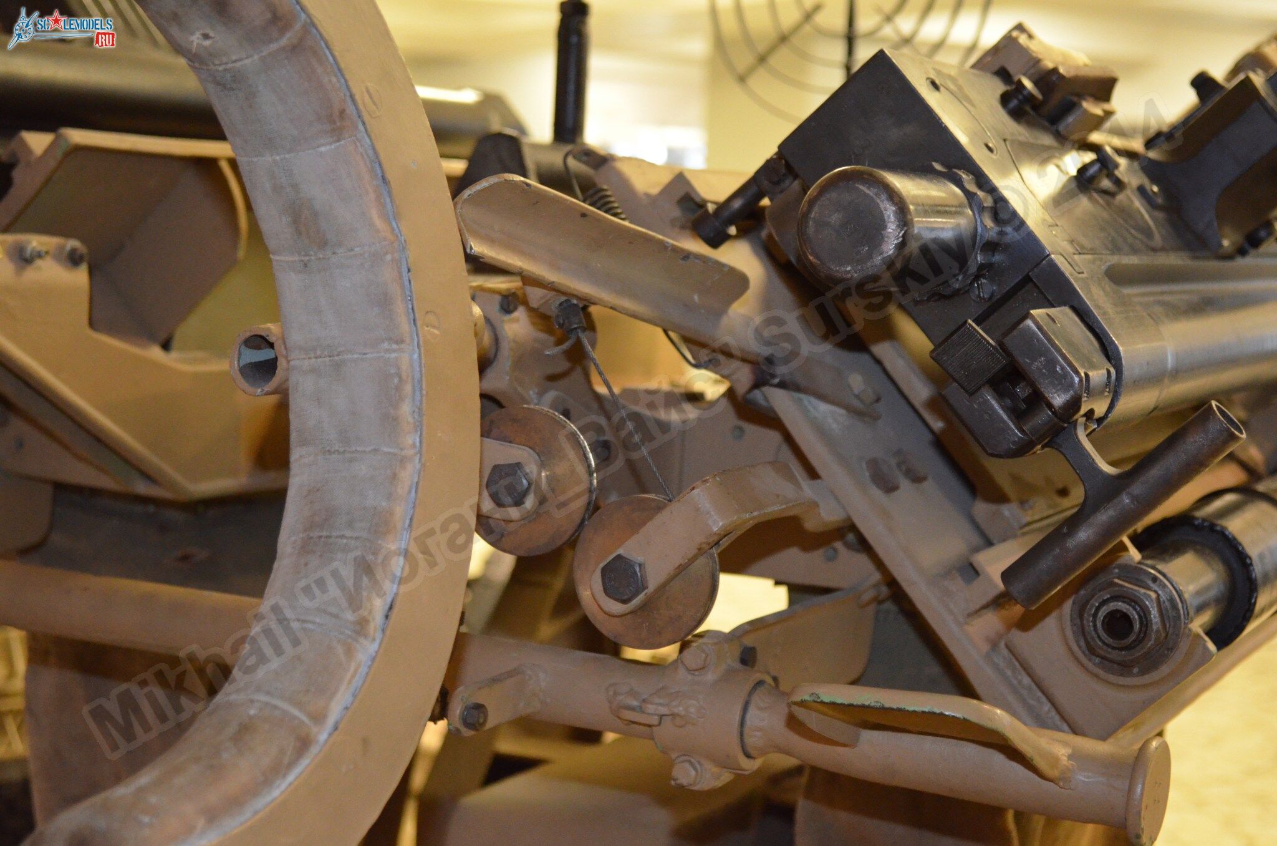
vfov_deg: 21.5
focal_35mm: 63
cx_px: 638
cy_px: 423
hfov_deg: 32.0
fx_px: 2230
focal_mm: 42
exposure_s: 1/60
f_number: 5.3
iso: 3200
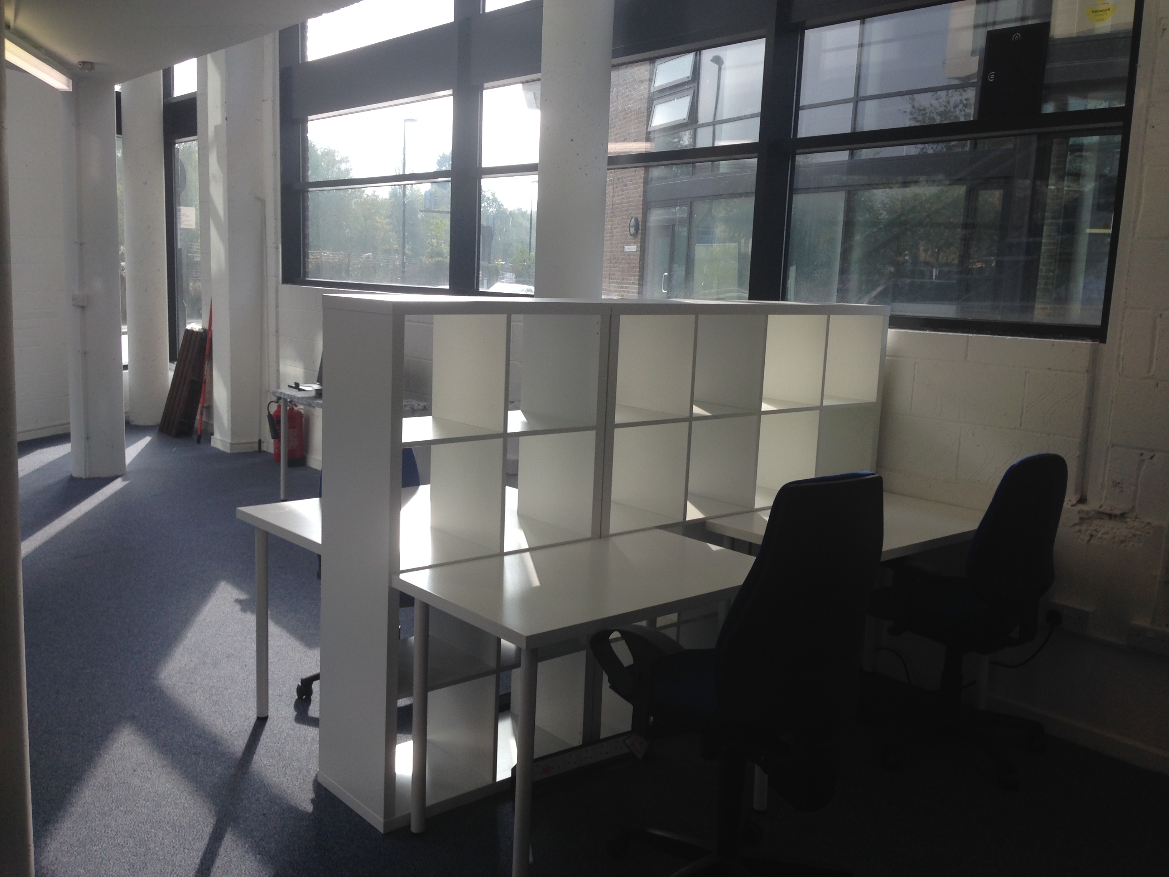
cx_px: 584
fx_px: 1114
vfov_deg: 42.9
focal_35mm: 33
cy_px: 438
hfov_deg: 55.4
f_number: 2.4
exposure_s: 1/212
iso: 50
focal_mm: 4.12
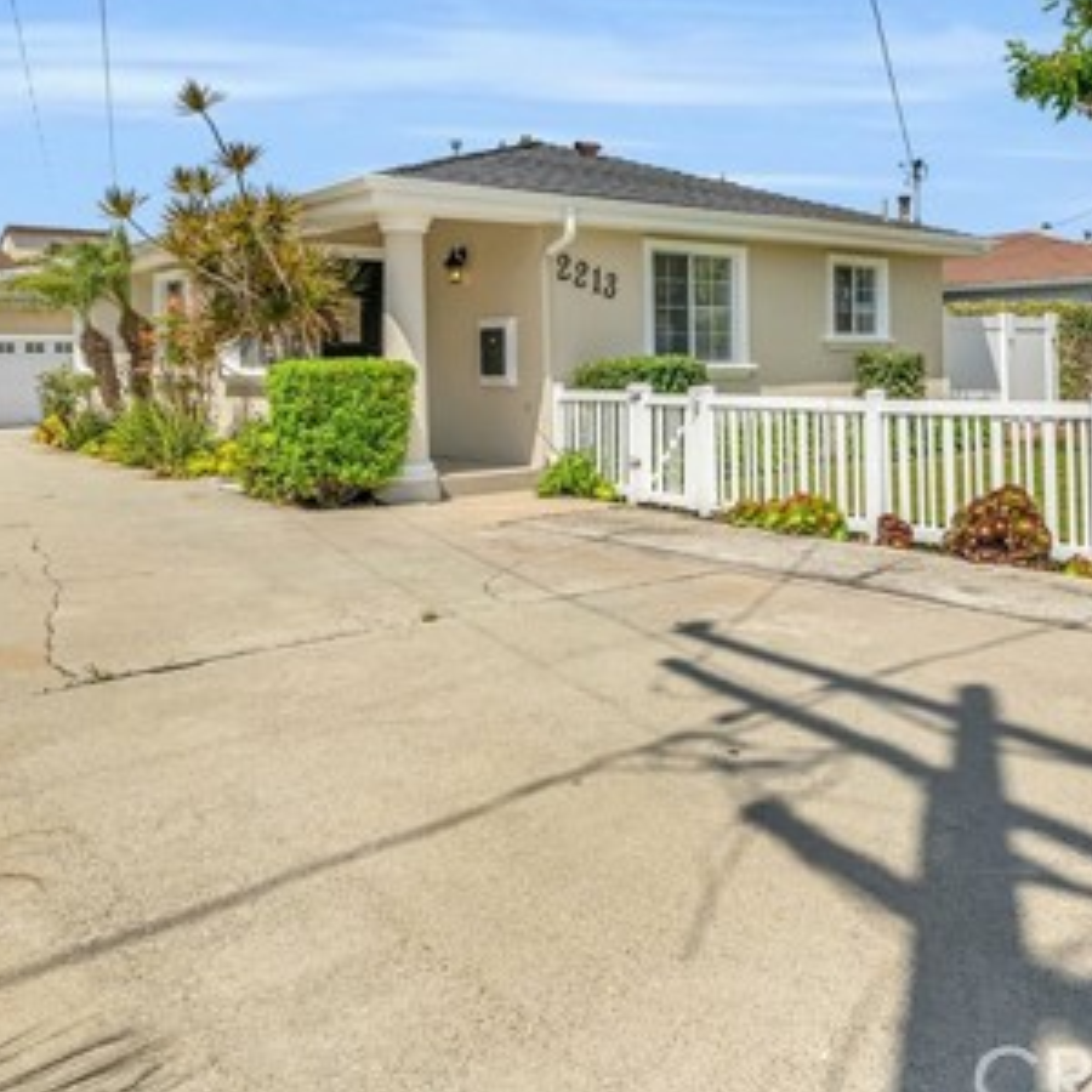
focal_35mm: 29
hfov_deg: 53.9
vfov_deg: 54.4
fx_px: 1035
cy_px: 357
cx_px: 772
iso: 160
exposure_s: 1/250
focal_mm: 16
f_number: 8
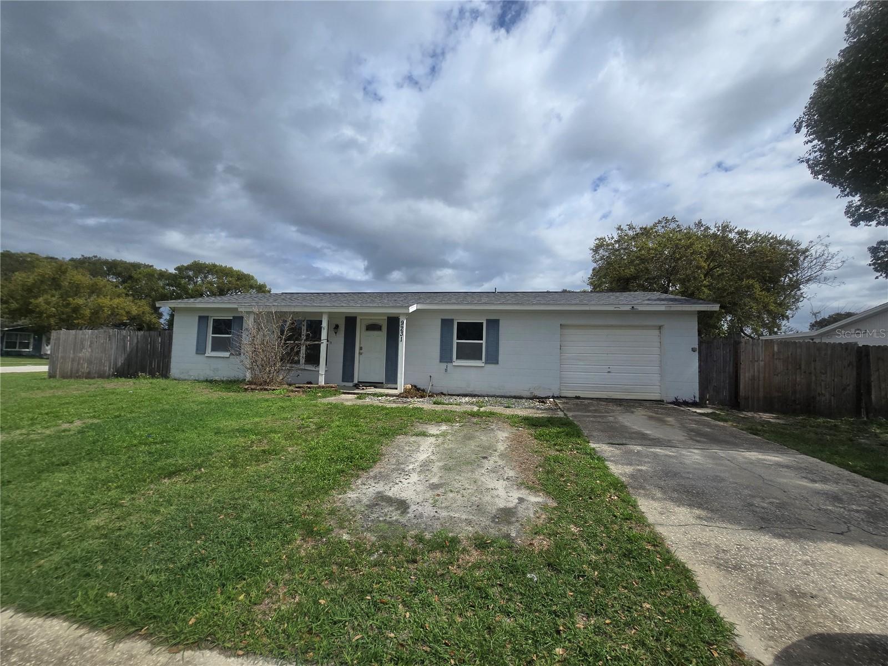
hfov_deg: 106.2
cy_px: 333
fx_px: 333
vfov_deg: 89.9
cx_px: 444
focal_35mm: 13
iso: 50
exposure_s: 1/4373
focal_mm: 2.2
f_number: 2.2
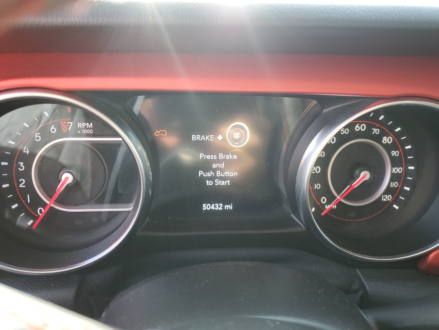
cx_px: 220
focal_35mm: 26
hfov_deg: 67.3
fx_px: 330
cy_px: 165
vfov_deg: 53.1
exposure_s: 1/60.2
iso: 55
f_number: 1.5
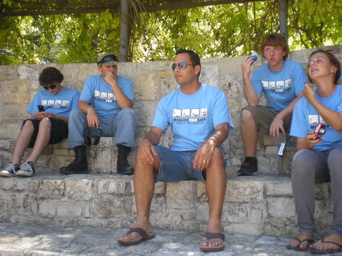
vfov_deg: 37.7
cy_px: 128
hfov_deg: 49.0
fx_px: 375
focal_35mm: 38
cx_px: 171
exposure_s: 1/112
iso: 64
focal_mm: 6.3
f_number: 3.1
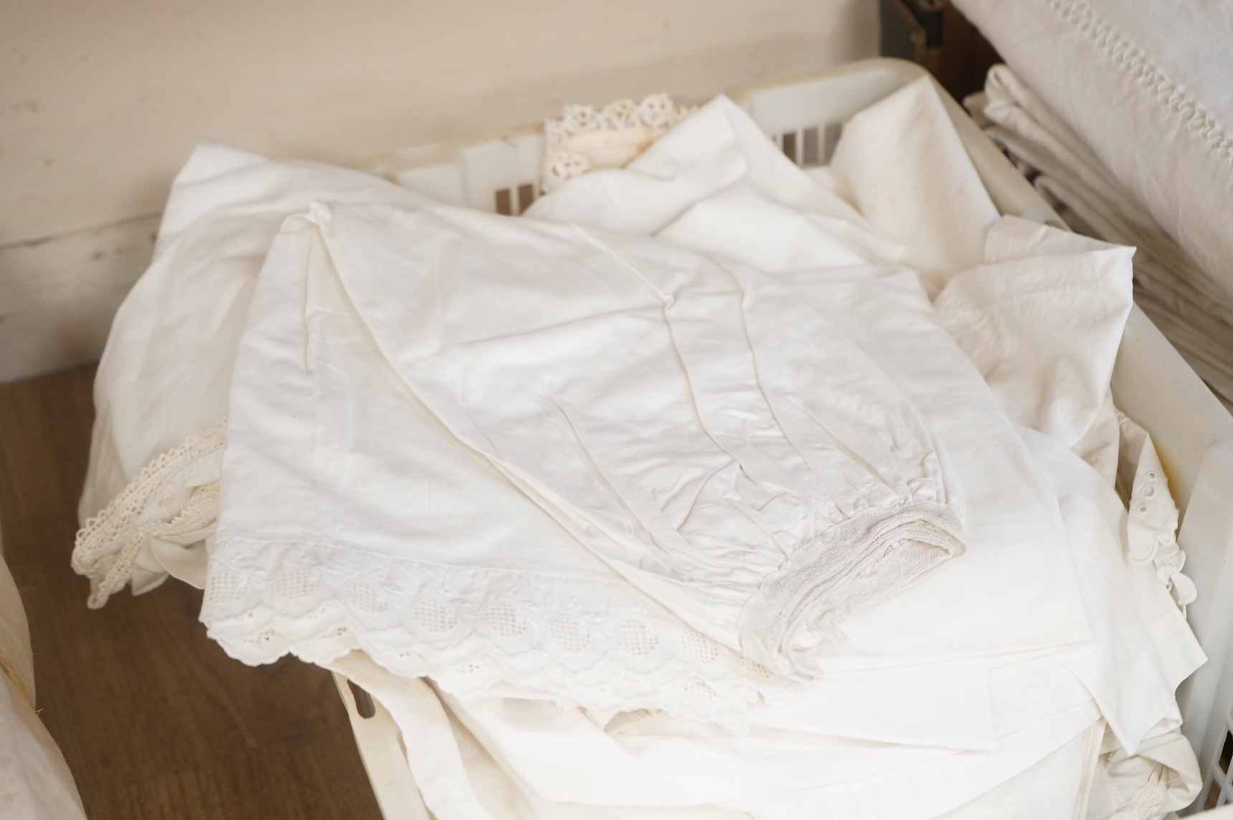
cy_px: 410
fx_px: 2156
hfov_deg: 31.9
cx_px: 616
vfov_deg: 21.5
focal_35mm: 63
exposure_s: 1/100
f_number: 5.6
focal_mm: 63
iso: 3200
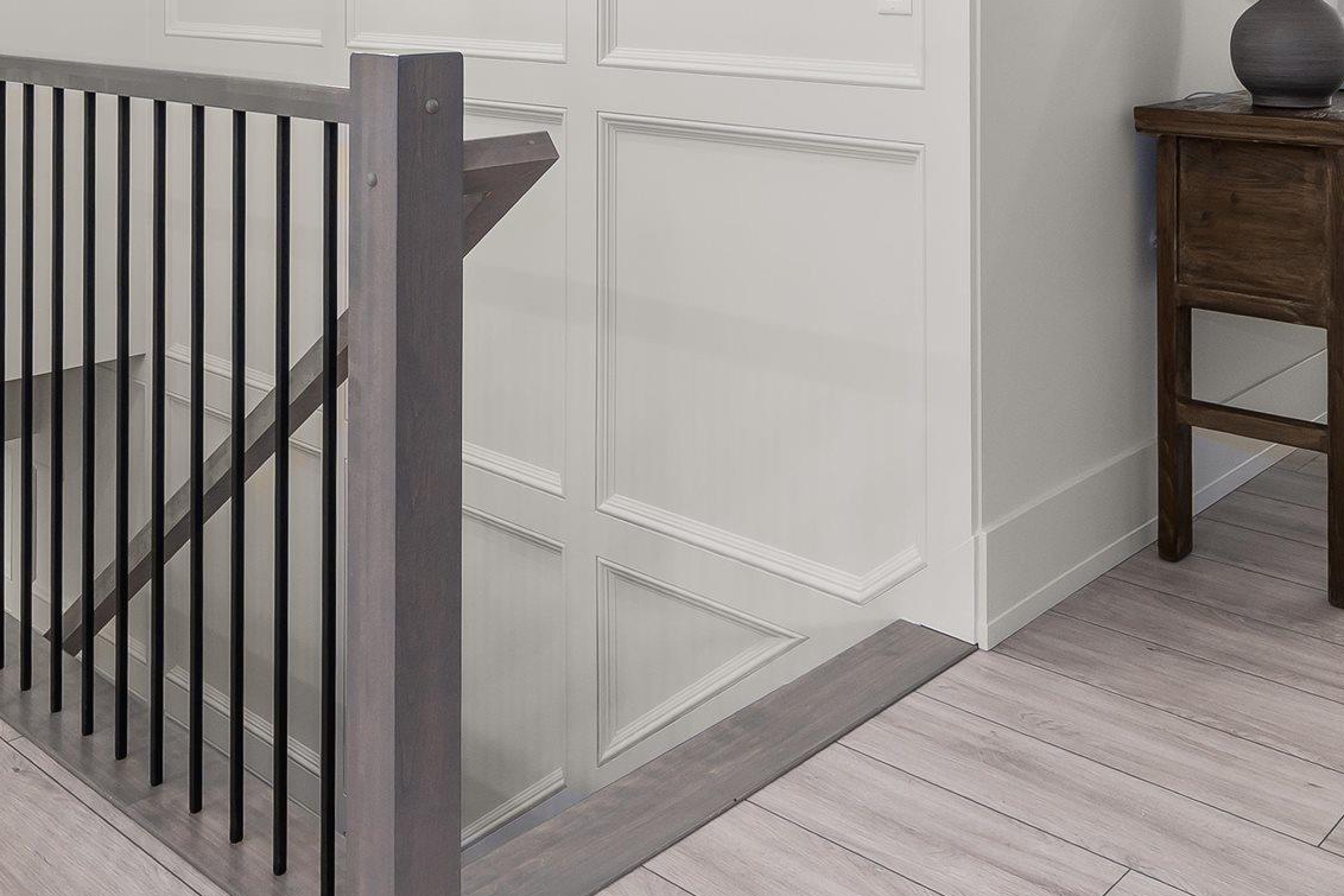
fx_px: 1469
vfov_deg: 31.8
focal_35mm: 39
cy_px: 39
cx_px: 761
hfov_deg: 49.0
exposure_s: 1/8
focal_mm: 14.5
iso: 400
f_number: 10
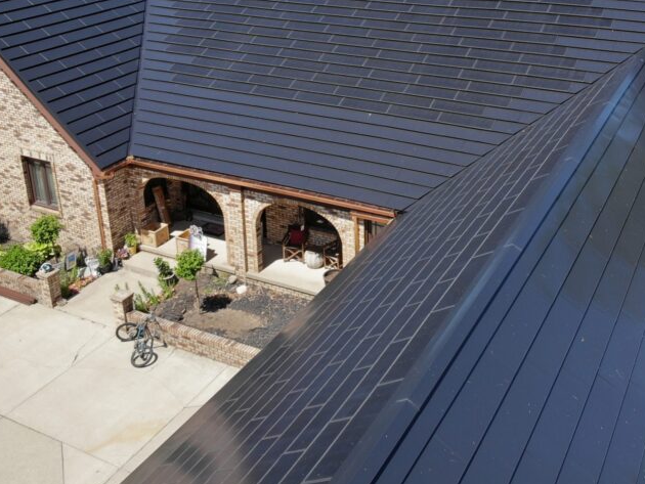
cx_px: 363
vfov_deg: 36.1
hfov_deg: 47.7
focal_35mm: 39
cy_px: 130
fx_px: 727
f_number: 2.8
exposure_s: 1/769
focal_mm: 4.5
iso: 103
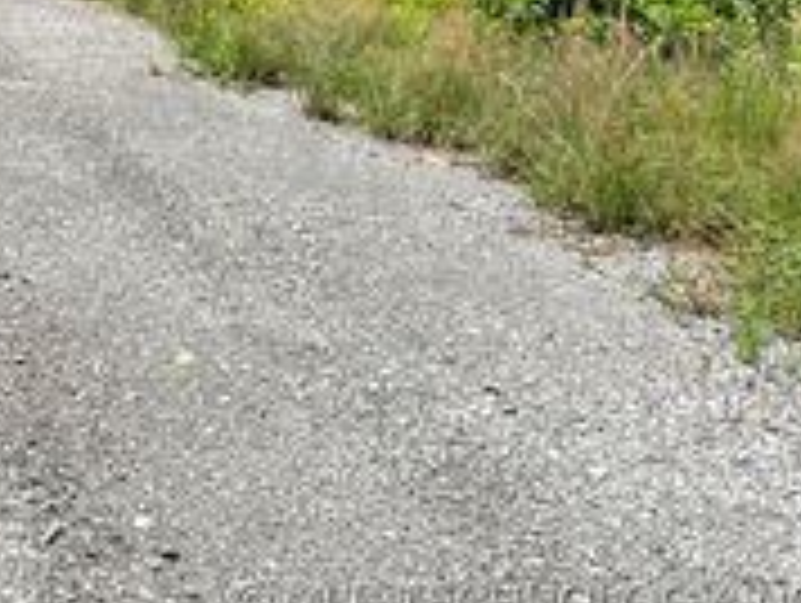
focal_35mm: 73
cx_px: -171
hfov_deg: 24.1
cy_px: -191
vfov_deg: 18.7
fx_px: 1691
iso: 50
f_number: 1.6
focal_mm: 5.1
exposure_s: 1/2571
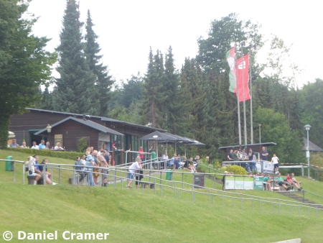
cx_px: 162
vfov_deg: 7.4
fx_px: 1867
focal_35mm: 200
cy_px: 122
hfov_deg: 9.9
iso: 160
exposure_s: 1/80
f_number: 5.6
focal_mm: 35.8
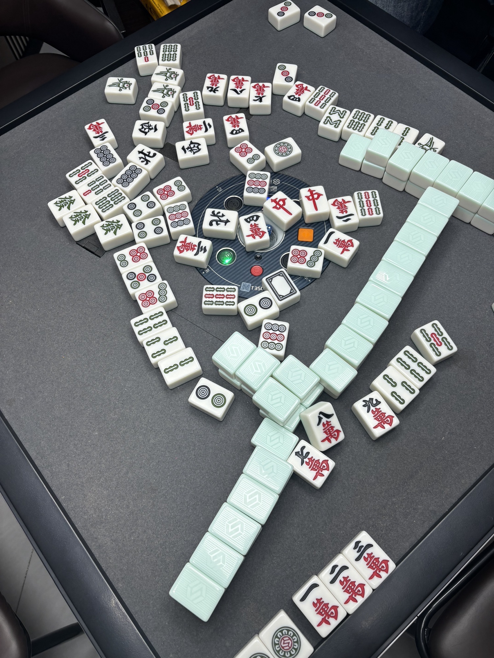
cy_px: 329
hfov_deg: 53.1
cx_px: 247
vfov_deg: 67.3
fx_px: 494
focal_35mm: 26
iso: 32
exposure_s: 1/124
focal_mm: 5.96
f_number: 1.6
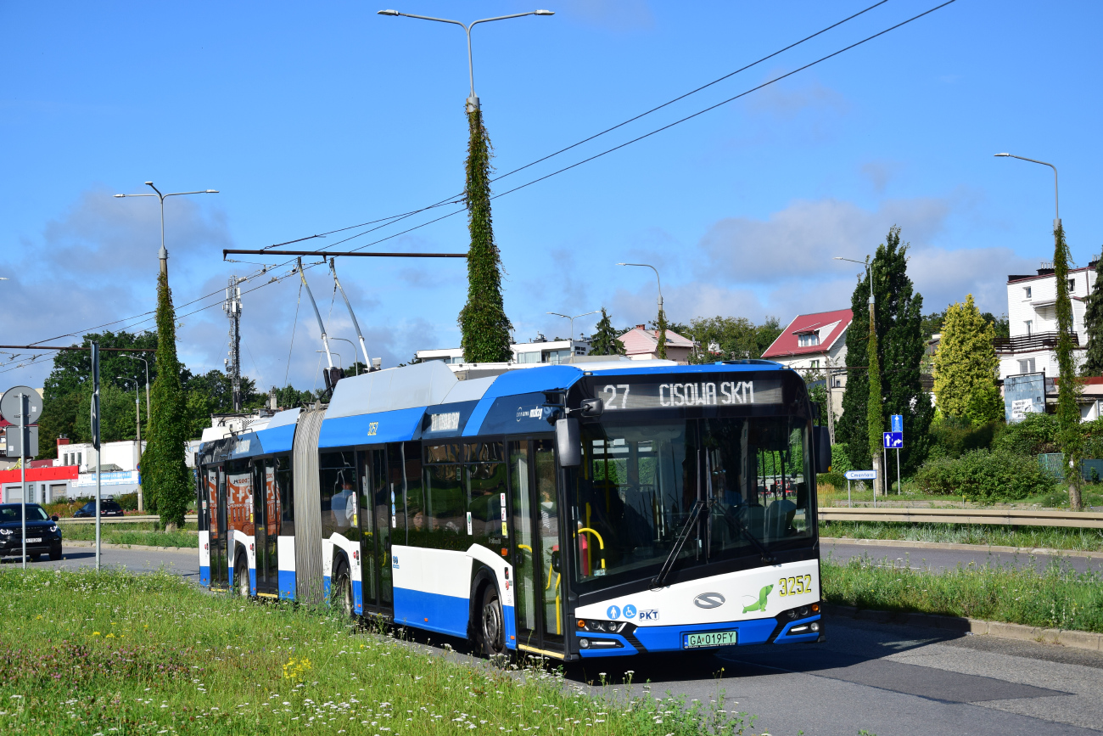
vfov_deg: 20.2
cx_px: 552
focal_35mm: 68
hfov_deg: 29.9
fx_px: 2068
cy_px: 368
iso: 200
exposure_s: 1/1000
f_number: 6.3
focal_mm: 45
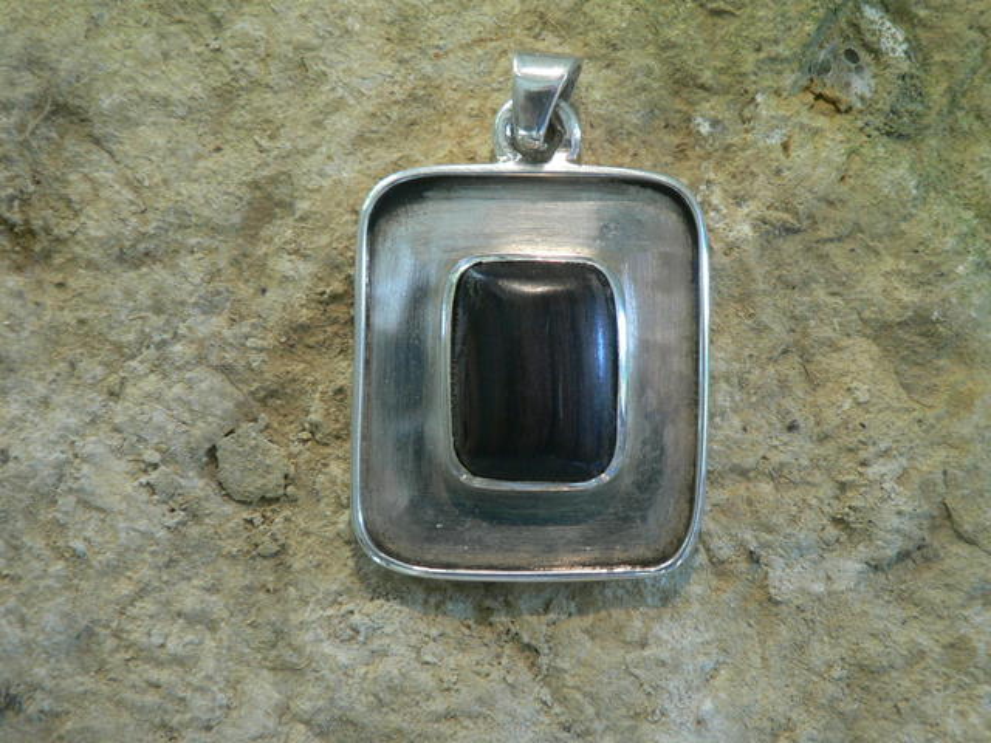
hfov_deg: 34.9
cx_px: 496
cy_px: 372
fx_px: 1575
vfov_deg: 26.6
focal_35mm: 55
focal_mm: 9.2
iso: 150
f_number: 3.2
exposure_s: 1/30
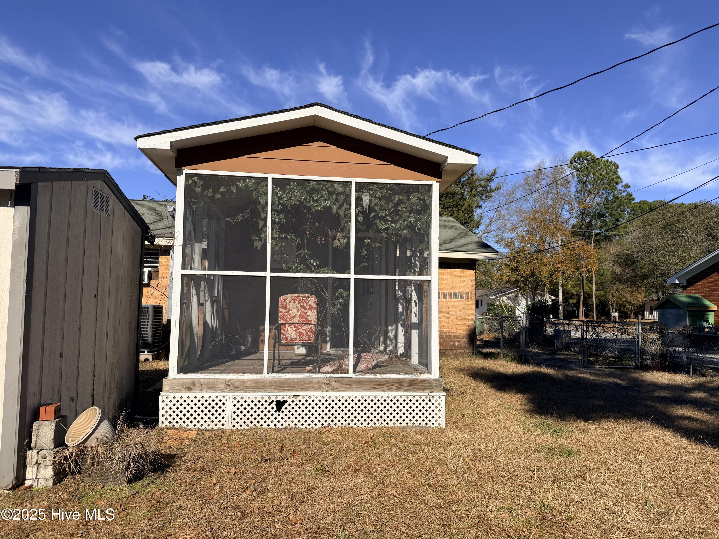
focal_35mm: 24
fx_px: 498
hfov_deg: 71.6
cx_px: 360
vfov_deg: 56.8
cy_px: 270
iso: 80
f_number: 1.78
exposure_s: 1/7353
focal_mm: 6.76
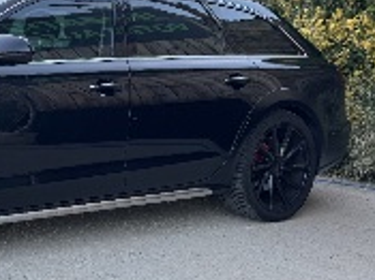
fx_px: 617
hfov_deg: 30.6
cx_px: -28
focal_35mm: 57
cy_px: 90
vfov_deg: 25.5
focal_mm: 6.76
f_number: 1.78
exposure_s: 1/127
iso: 64
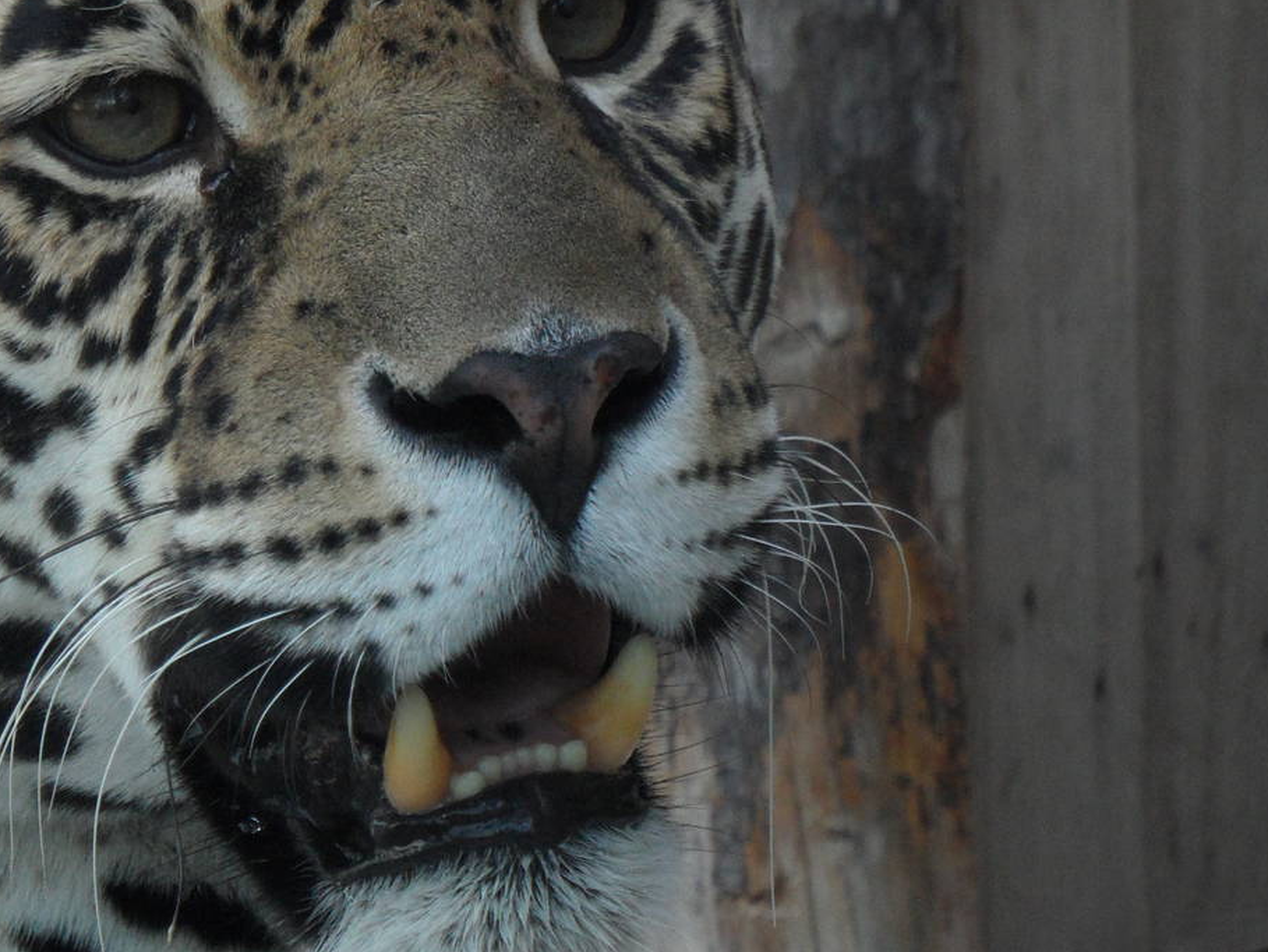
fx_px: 9672
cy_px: 296
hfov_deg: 7.5
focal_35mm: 264
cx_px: 218
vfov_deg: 5.6
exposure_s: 1/250
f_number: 4.4
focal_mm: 24.6
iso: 200
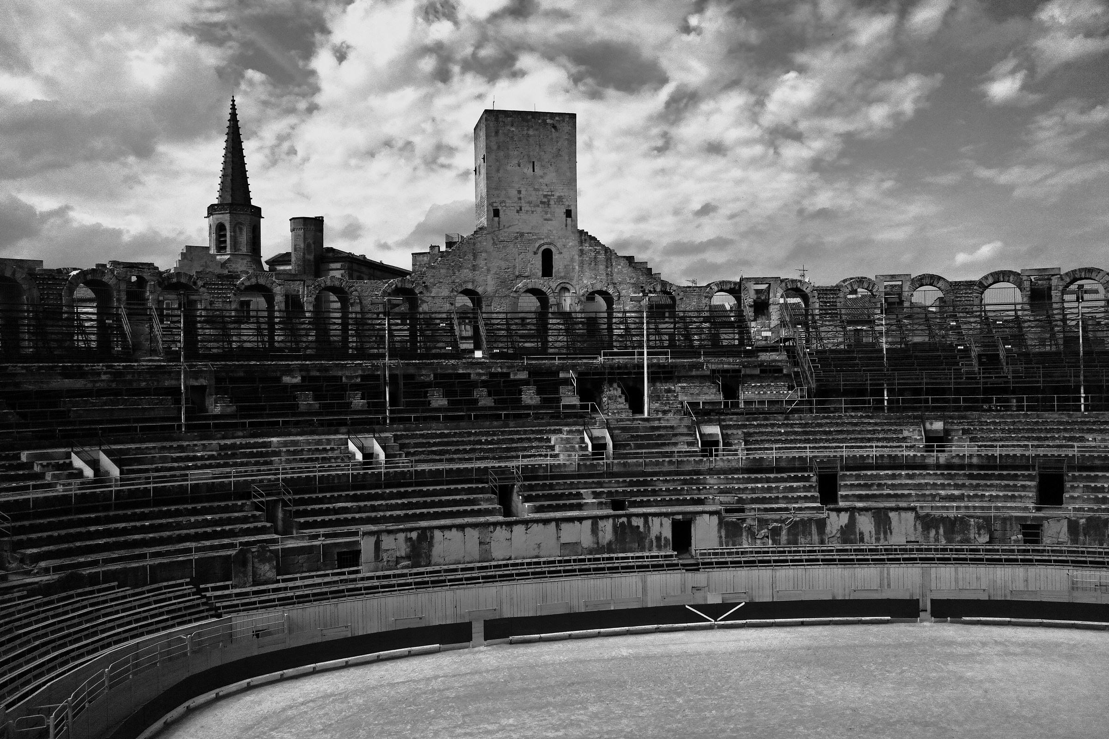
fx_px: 862
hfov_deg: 65.5
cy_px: 370
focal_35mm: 28
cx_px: 554
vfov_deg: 46.4
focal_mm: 19
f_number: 16
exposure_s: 1/640
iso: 200
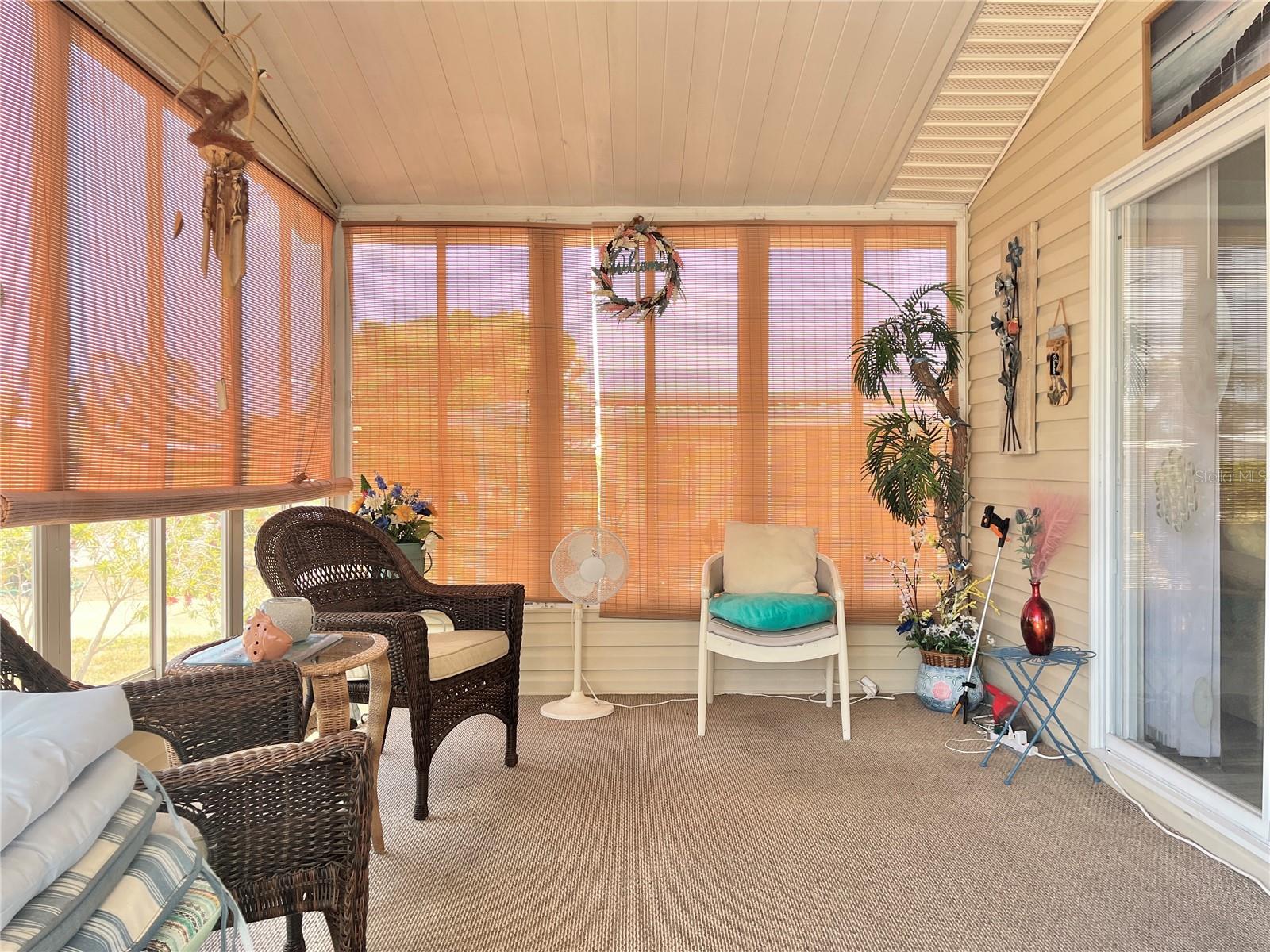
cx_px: 635
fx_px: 954
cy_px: 476
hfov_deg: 67.3
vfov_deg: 53.1
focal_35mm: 26
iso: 100
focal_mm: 5.1
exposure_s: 1/121
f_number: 1.6
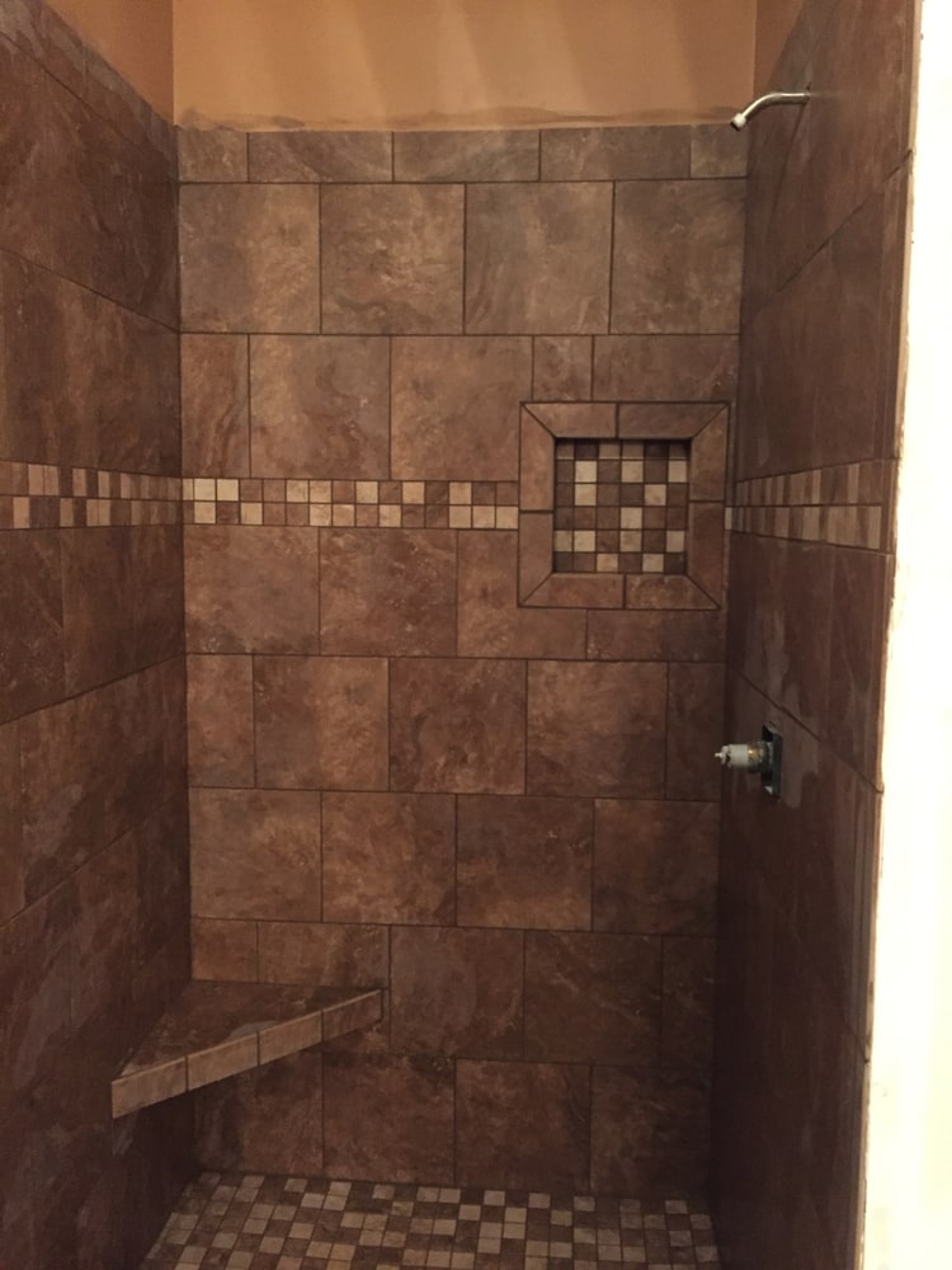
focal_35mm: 29
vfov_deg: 61.7
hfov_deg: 48.2
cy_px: 635
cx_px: 476
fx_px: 1063
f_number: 2.2
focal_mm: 4.15
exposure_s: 1/15
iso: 400
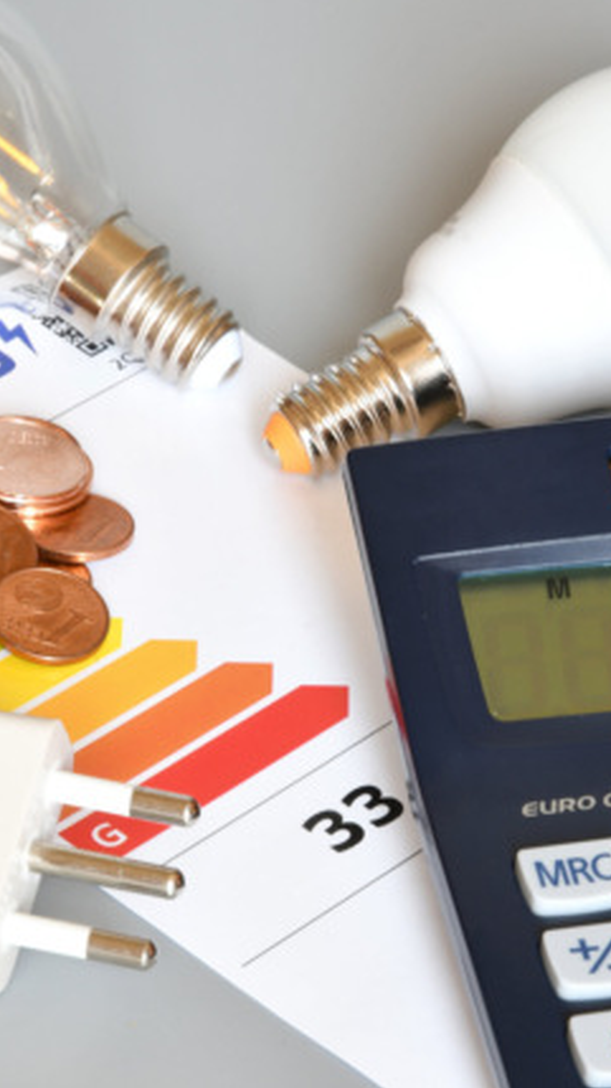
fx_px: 6107
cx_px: 390
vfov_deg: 10.2
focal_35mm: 212
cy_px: 516
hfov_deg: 5.7
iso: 160
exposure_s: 1/1.3
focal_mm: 85
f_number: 20
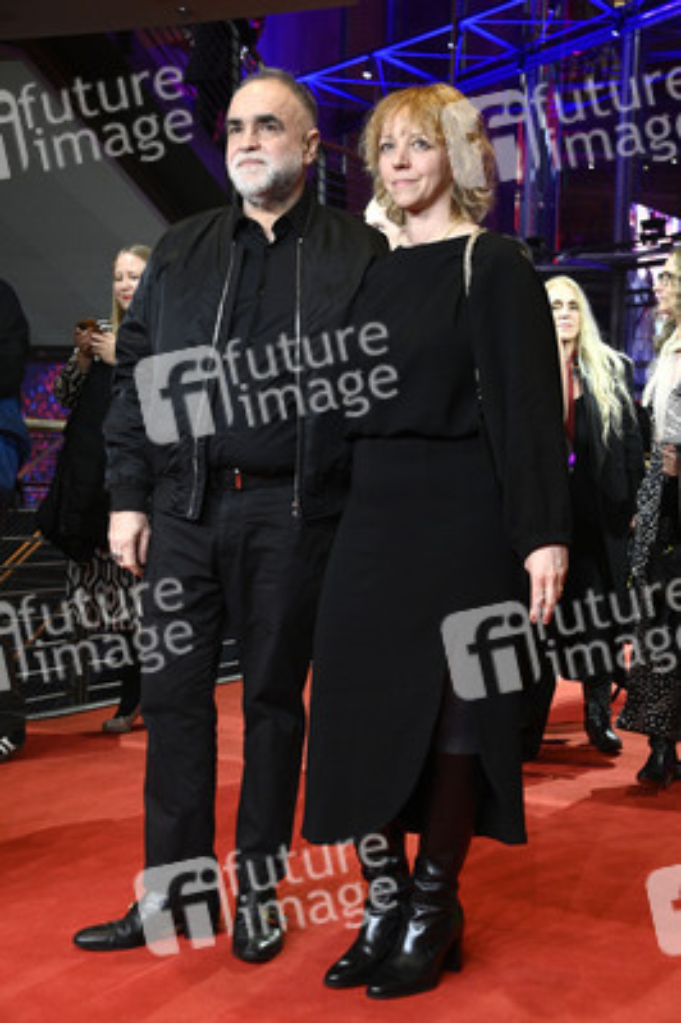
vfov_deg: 35.7
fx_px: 1592
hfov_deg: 24.2
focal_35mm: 56
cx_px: 340
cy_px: 512
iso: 5000
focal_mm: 56
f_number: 5.6
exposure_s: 1/200
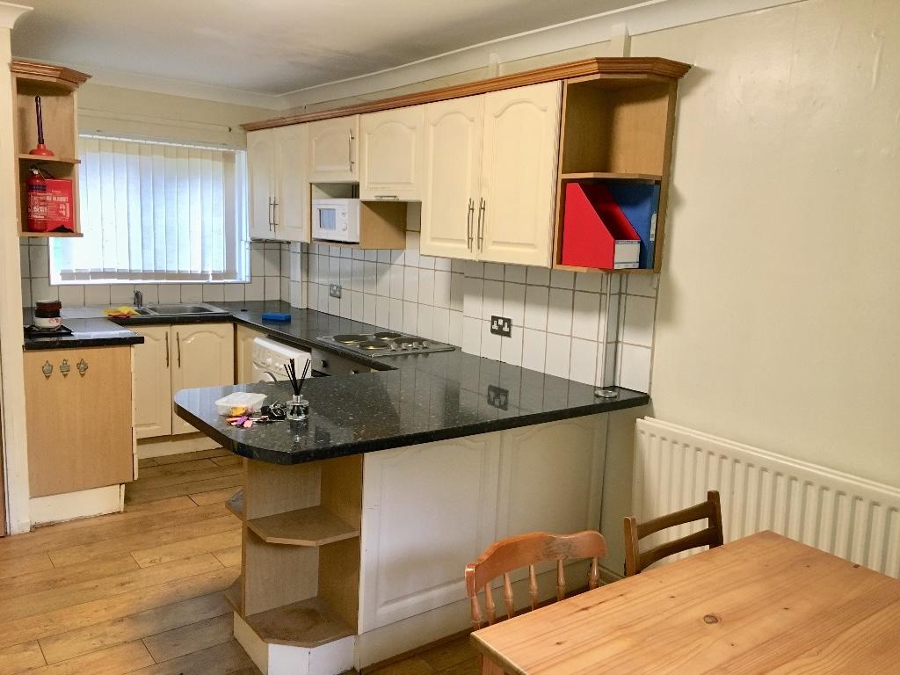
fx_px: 754
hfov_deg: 61.7
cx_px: 450
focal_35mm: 29
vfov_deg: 48.2
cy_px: 338
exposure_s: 1/33
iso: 160
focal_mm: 4.15
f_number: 2.2
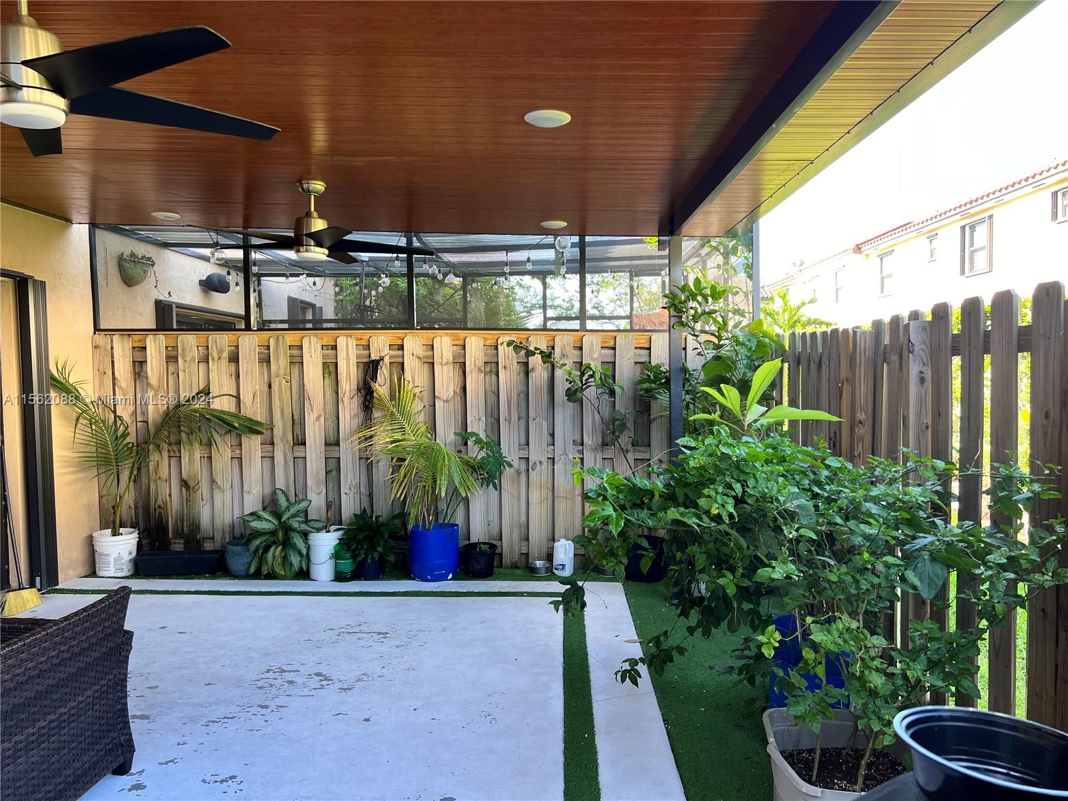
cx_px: 534
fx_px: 802
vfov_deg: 53.1
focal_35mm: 26
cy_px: 400
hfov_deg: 67.3
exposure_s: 1/121
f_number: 1.5
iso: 50
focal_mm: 5.7
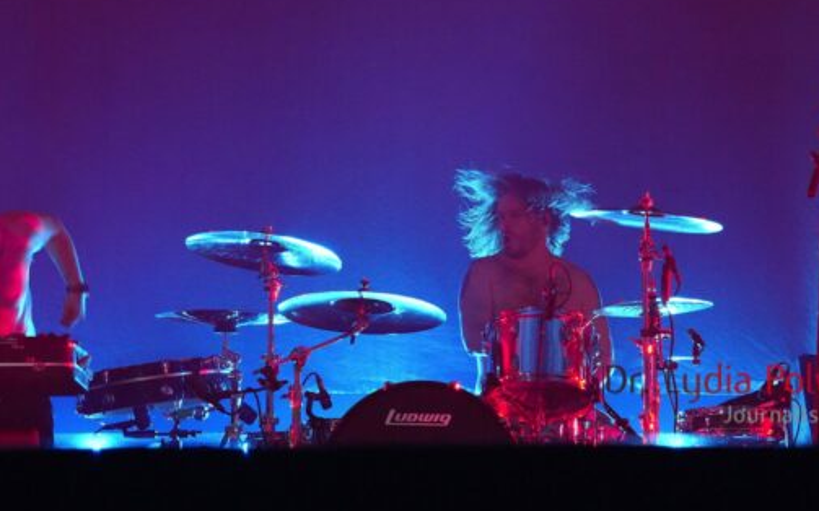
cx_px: 441
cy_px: 106
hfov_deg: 16.6
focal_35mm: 126
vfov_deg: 10.4
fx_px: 2811
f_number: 4.5
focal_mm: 54
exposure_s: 1/100
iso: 6400
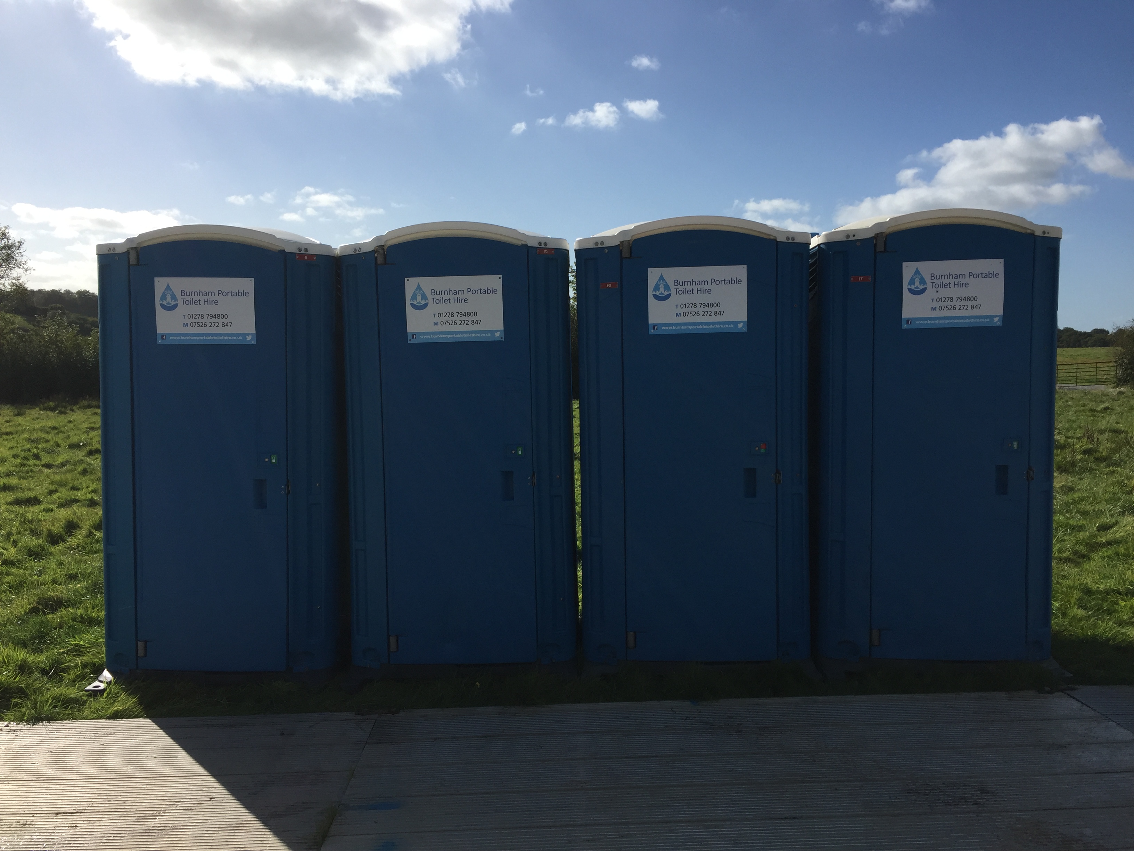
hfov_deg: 61.7
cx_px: 567
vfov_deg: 48.2
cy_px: 426
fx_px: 950
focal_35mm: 29
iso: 32
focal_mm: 4.15
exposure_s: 1/3049
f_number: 2.2
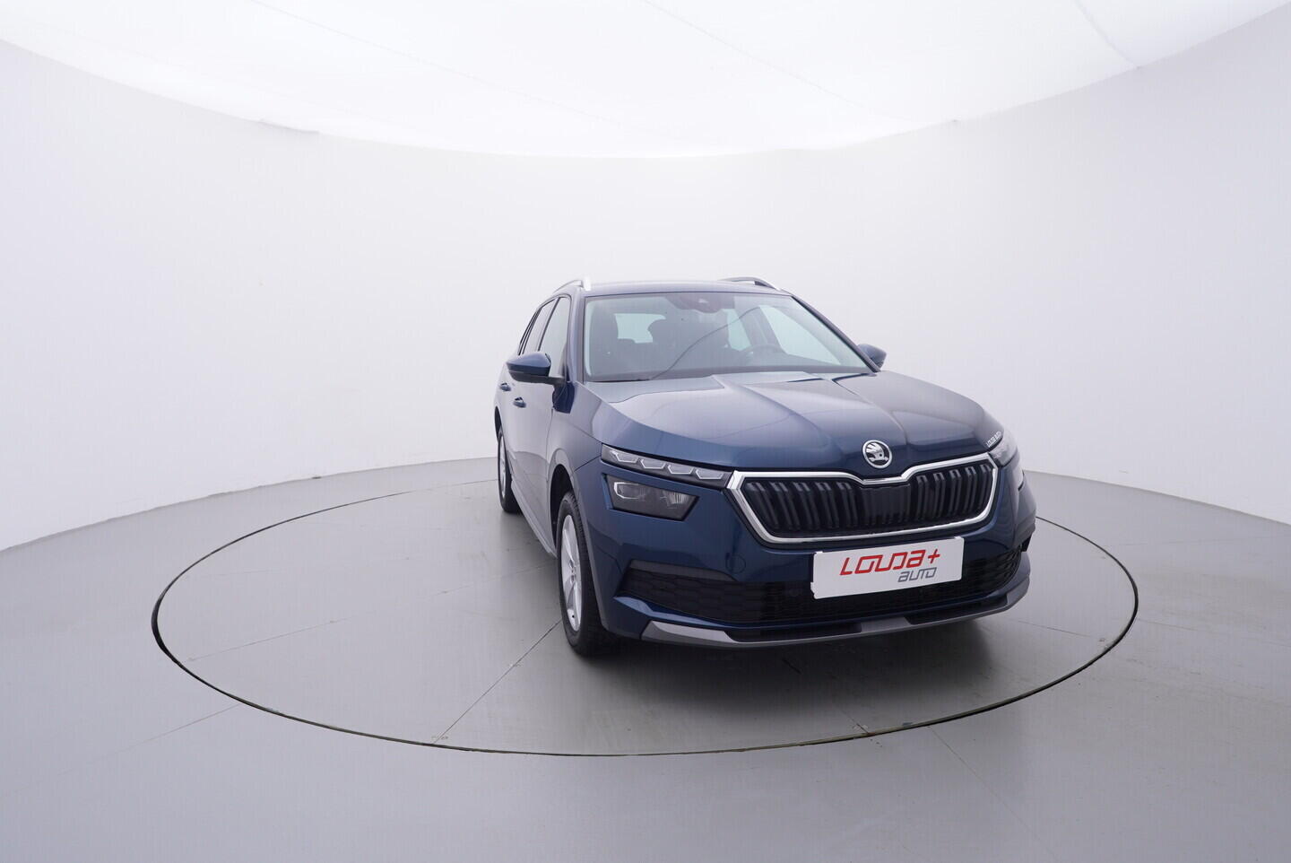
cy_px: 432
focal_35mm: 22
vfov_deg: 56.2
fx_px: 807
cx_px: 646
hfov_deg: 77.3
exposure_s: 1/80
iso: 200
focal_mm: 15
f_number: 5
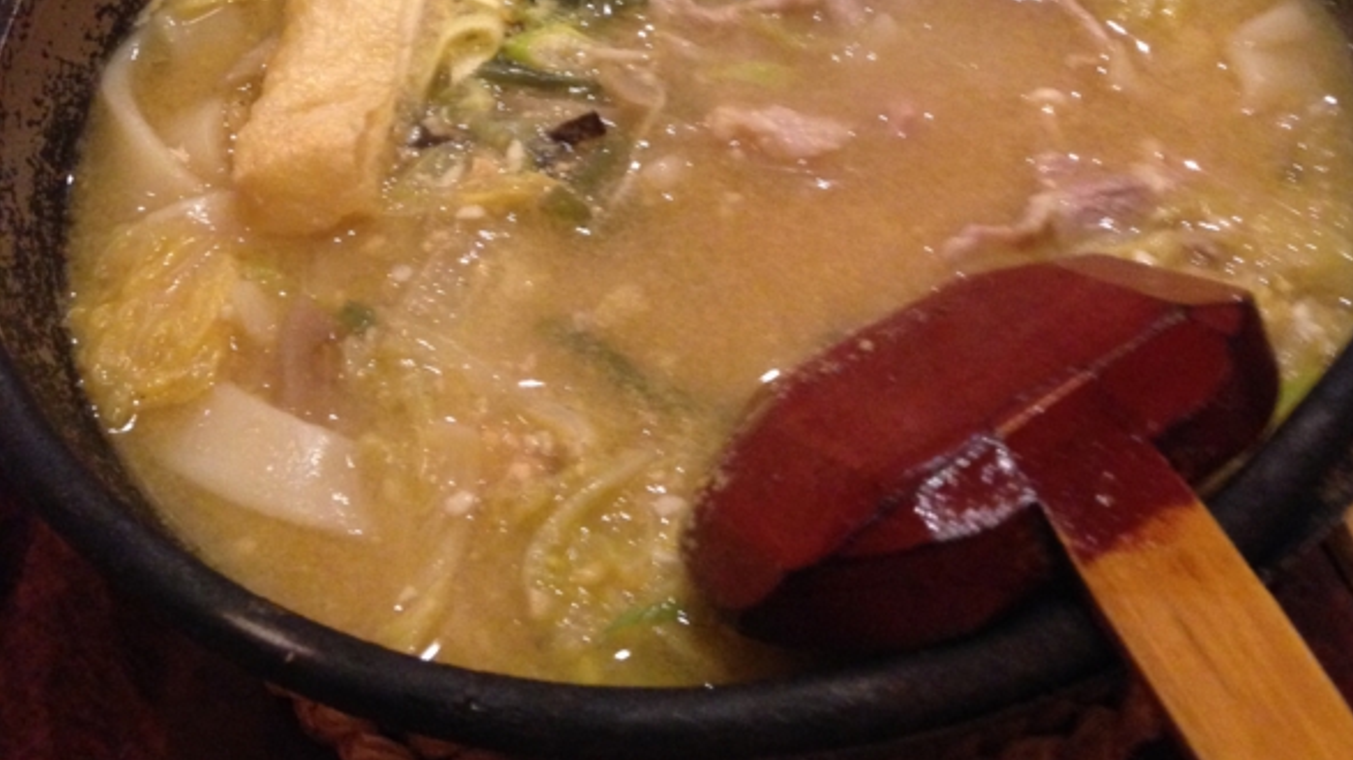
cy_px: 14
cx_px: 689
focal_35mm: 49
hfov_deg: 42.1
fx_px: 1758
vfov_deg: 23.5
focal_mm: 4.12
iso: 500
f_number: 2.4
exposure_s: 1/15
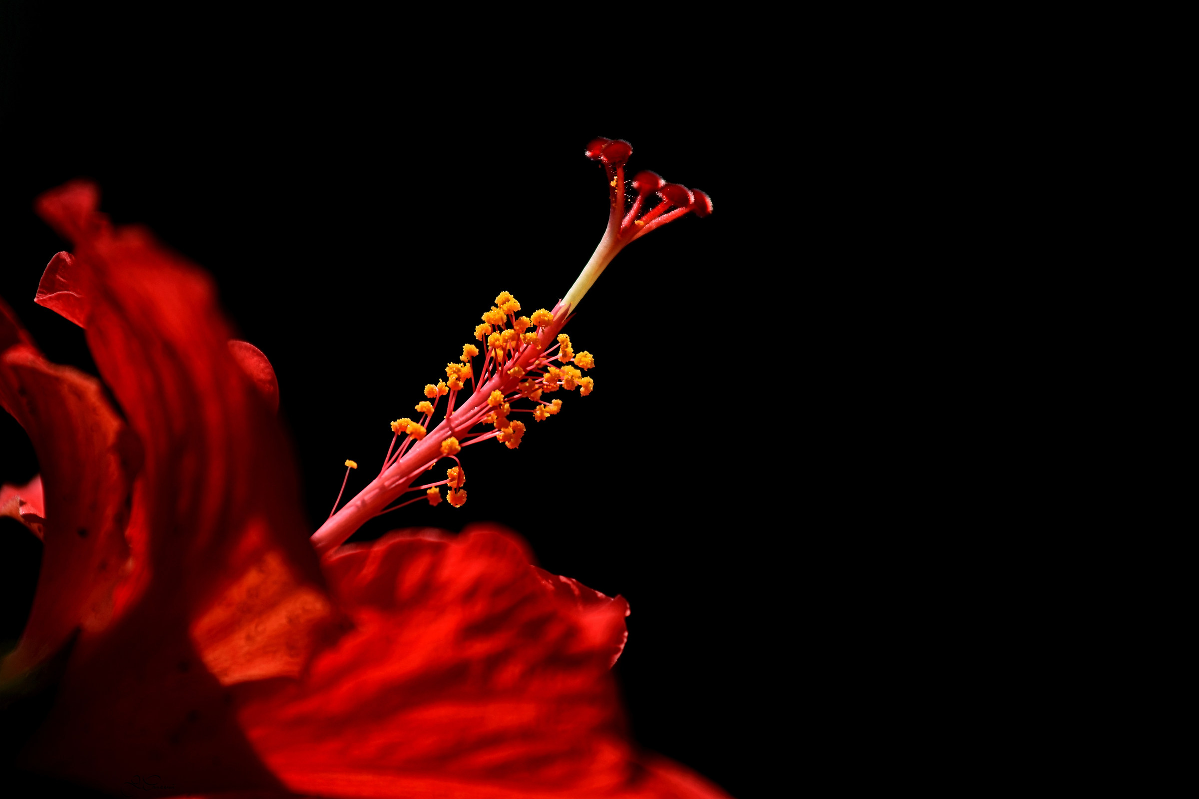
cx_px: 600
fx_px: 9991
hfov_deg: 6.9
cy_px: 400
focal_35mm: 300
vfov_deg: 4.6
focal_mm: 200
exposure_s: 1/1250
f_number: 4
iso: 100
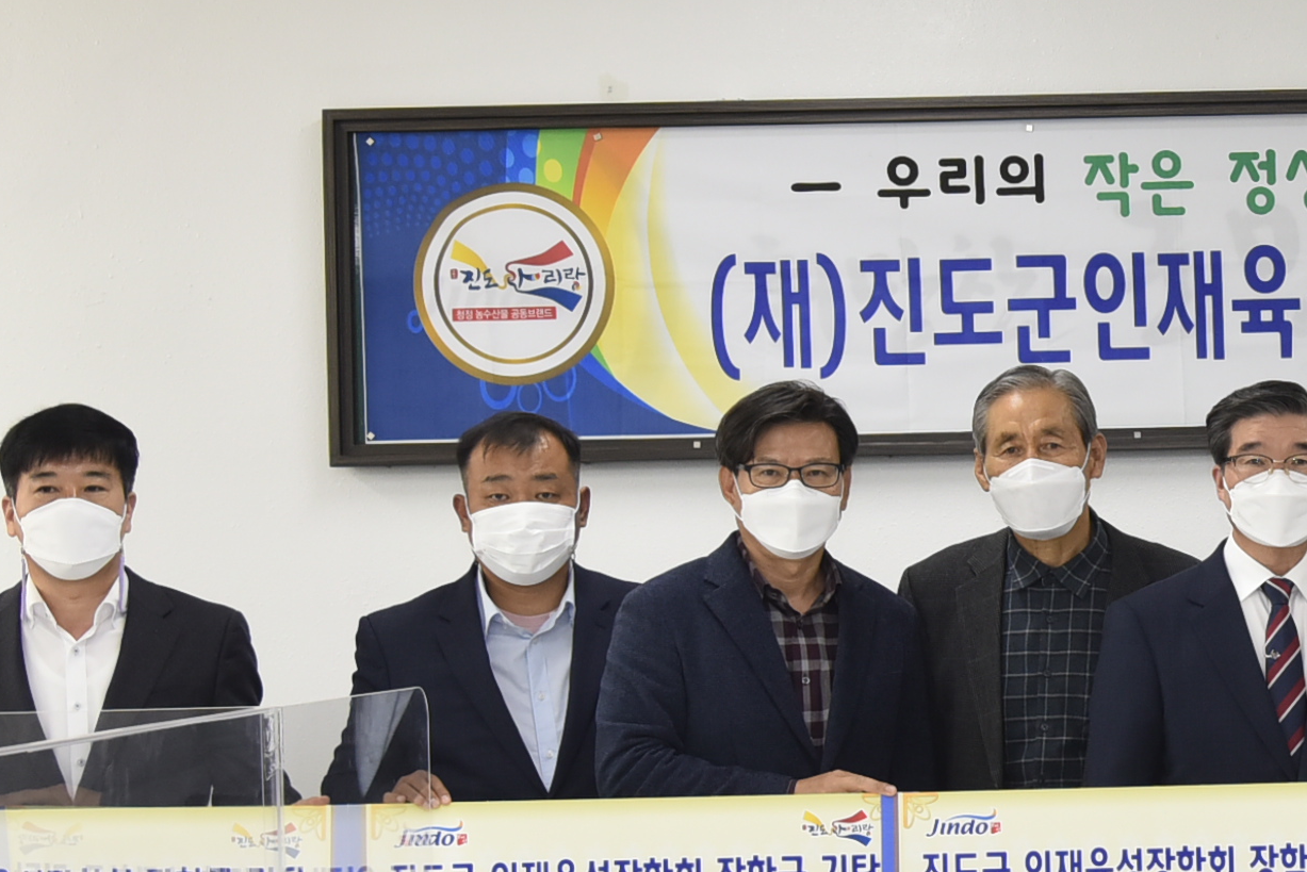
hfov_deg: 18.5
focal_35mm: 105
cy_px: 553
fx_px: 3813
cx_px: 1537
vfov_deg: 13.0
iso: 800
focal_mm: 35
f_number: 5
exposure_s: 1/125
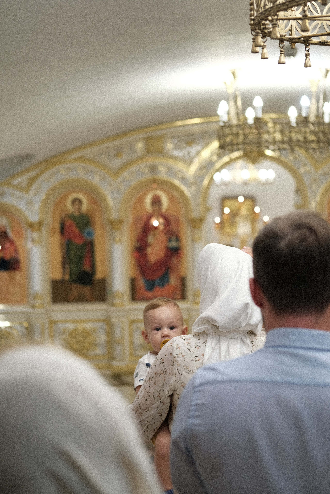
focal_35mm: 75
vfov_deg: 27.0
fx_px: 1031
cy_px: 247
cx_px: 165
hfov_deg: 18.2
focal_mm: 50
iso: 400
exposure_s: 1/45
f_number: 2.2
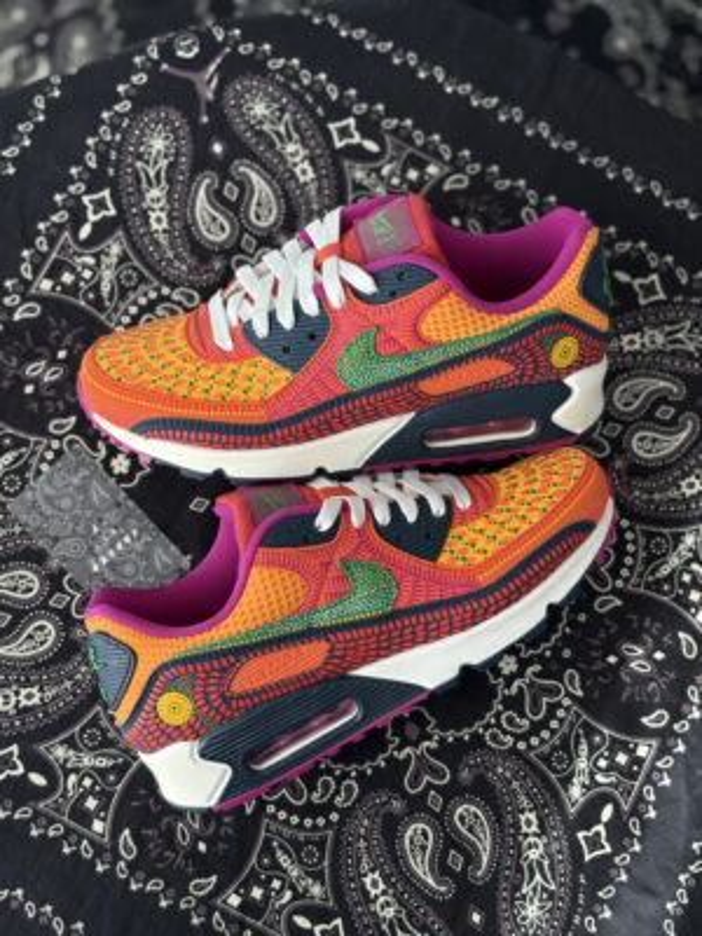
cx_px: 351
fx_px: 1406
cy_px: 468
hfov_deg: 28.0
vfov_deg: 36.8
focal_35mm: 52
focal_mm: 5.96
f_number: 1.6
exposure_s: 1/122
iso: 40
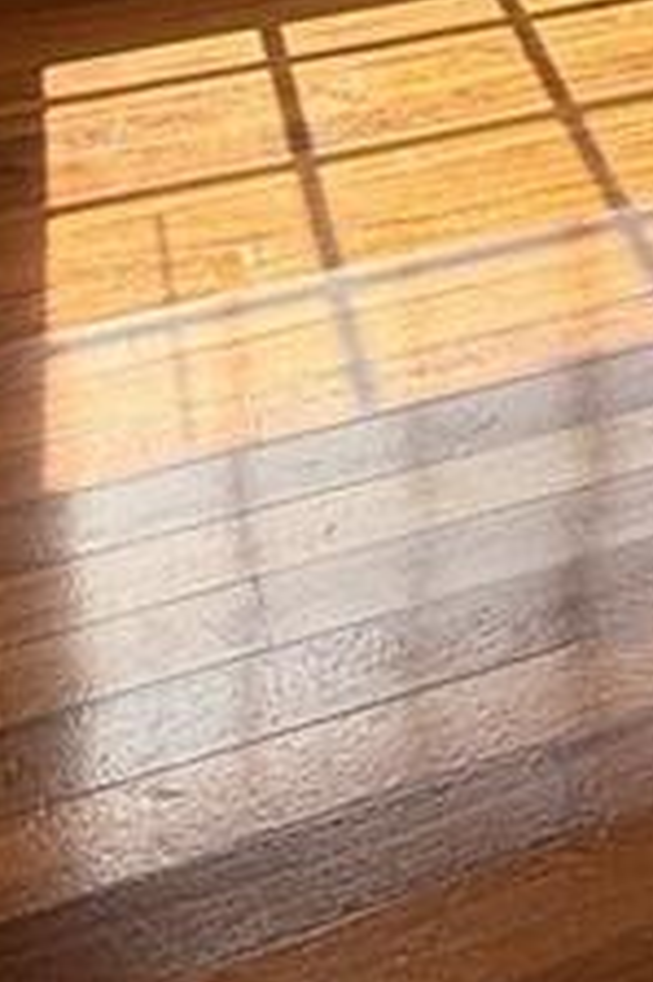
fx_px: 2125
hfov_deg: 16.0
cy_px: -587
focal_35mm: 78
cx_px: 977
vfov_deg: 21.0
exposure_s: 1/351
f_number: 2.2
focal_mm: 2.22
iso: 50
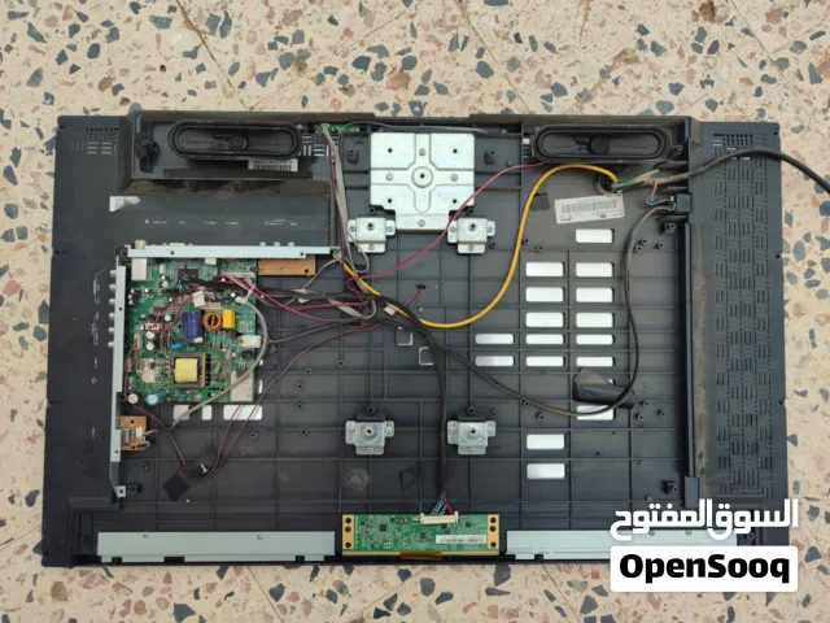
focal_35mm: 25
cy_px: 312
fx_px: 599
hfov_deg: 69.4
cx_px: 415
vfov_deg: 54.9
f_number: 1.89
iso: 89
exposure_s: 1/100
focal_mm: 5.95
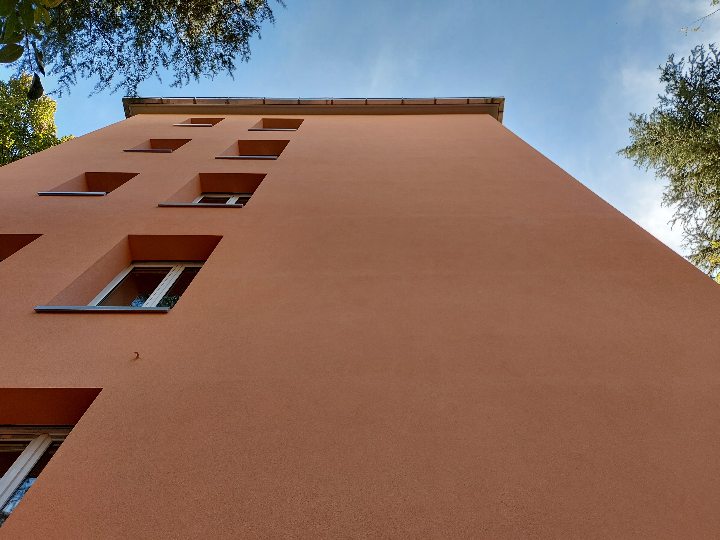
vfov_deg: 56.8
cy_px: 270
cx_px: 360
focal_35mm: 24
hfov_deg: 71.6
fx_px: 499
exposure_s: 1/179
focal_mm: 5.23
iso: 32
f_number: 1.8
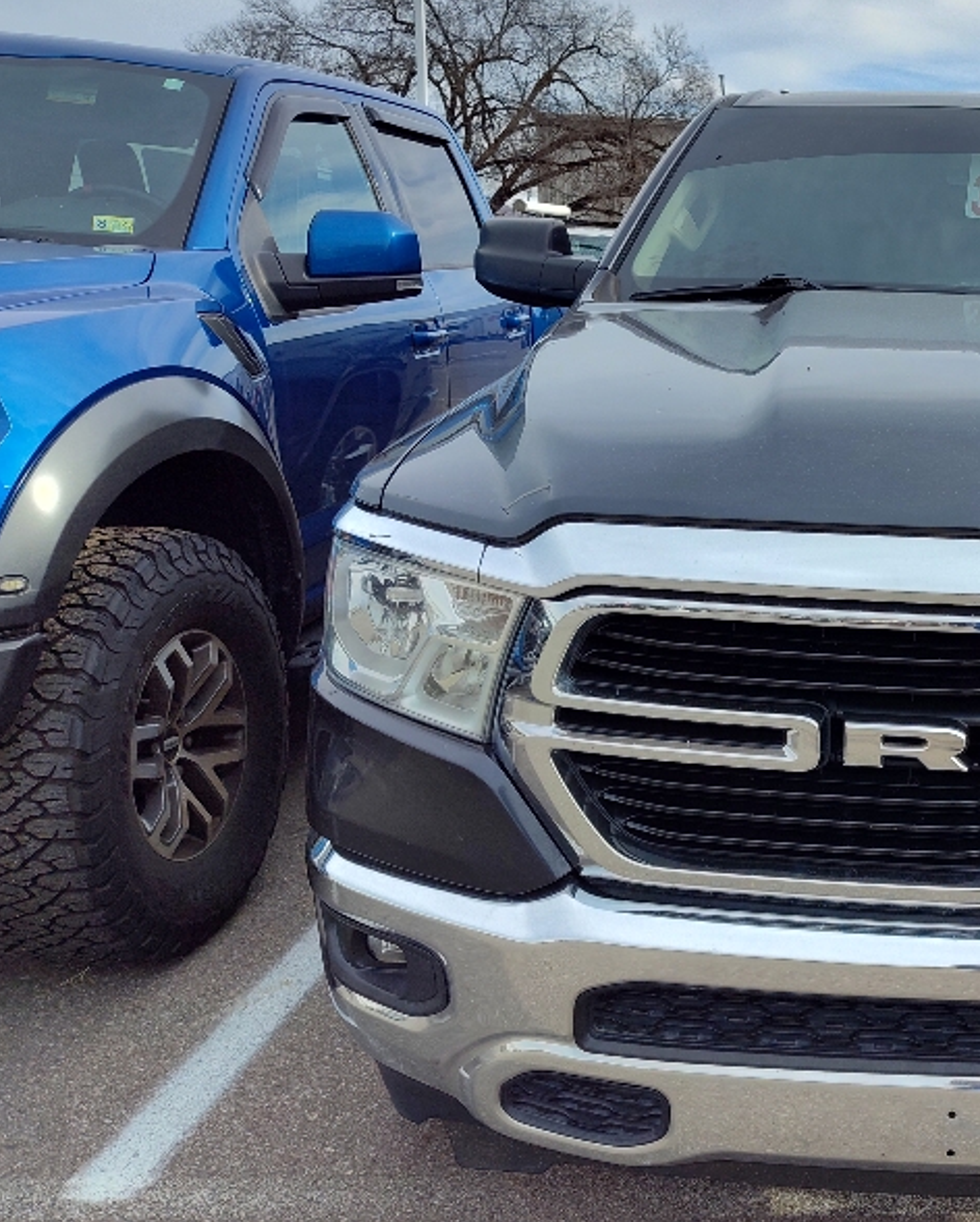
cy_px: 585
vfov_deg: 46.8
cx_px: 1017
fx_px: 1412
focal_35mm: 39
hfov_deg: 34.2
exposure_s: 1/1250
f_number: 1.8
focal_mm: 5.56
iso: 100
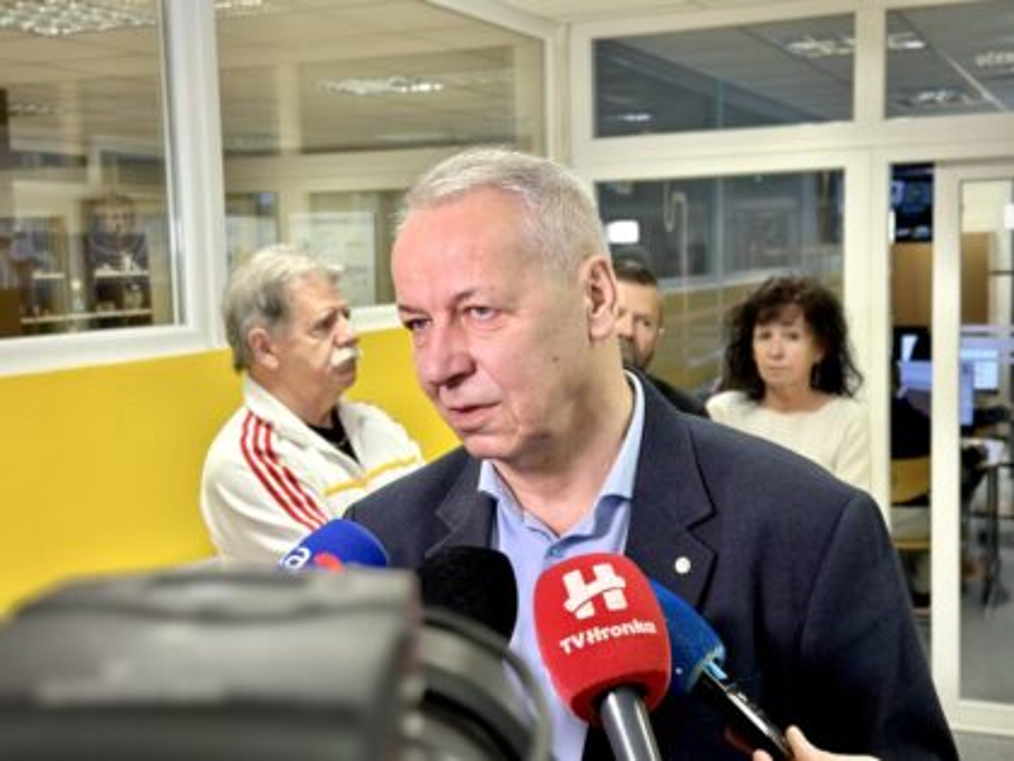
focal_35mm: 48
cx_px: 507
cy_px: 380
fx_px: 1406
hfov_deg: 39.7
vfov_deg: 30.3
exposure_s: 1/50
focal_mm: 6.86
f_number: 1.78
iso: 100
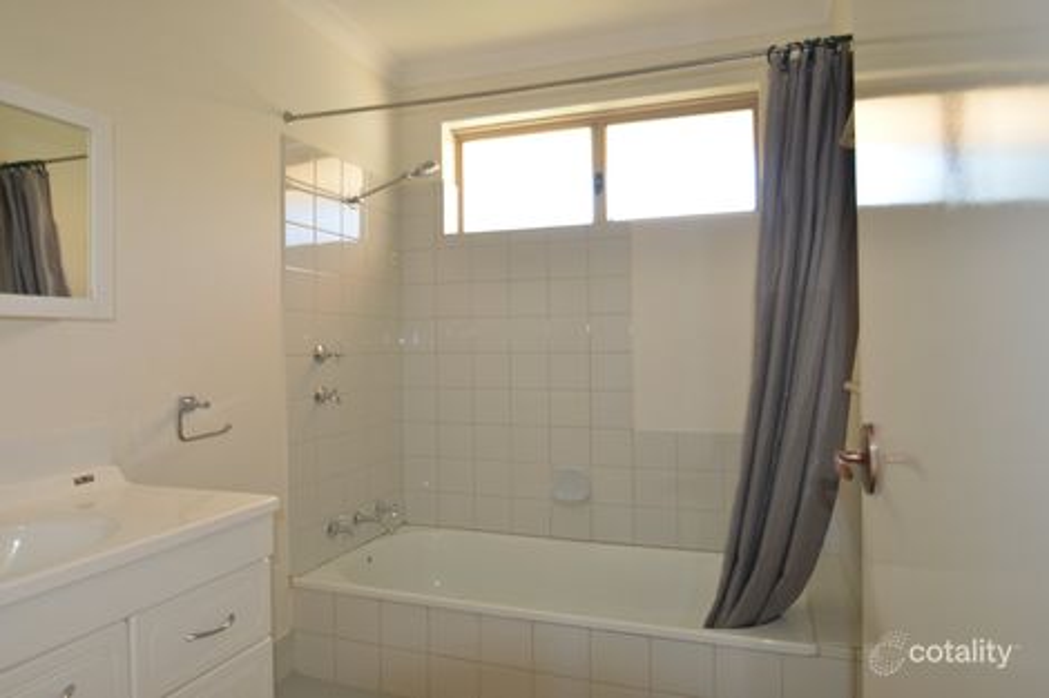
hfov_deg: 85.4
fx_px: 568
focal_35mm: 20
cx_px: 524
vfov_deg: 63.2
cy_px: 349
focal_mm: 13
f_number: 3.8
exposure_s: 1/60
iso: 400
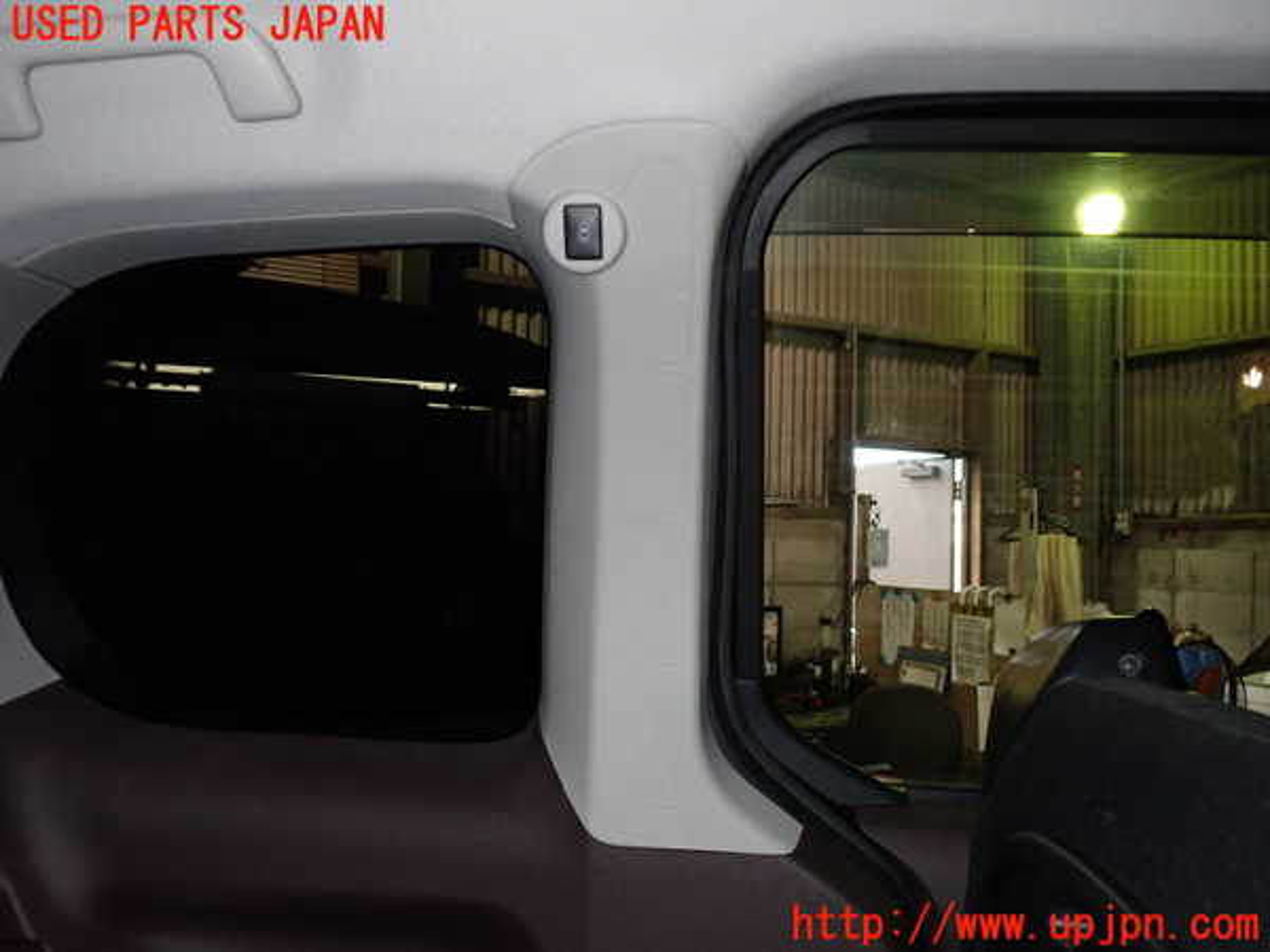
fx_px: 1101
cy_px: 476
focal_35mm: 30
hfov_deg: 60.0
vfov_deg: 46.8
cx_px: 635
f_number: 6.3
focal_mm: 5.4
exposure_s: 1/30
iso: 320
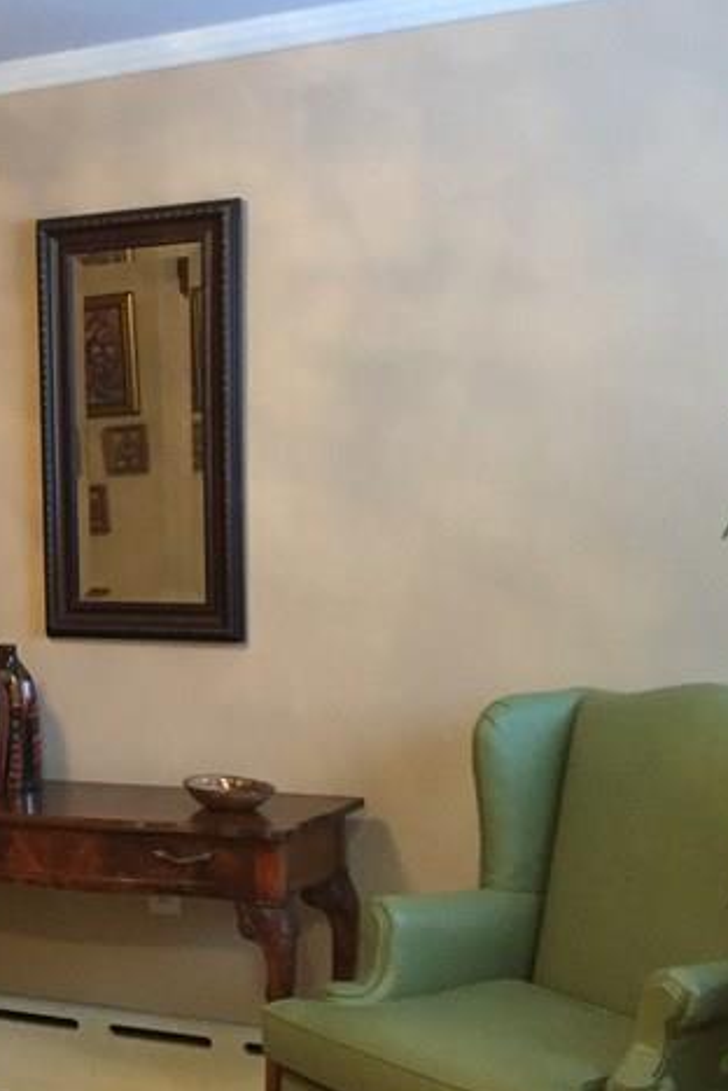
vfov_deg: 30.4
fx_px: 2002
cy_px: 667
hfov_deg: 18.5
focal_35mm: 66
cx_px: -327
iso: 250
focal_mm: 4.15
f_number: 2.2
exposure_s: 1/30
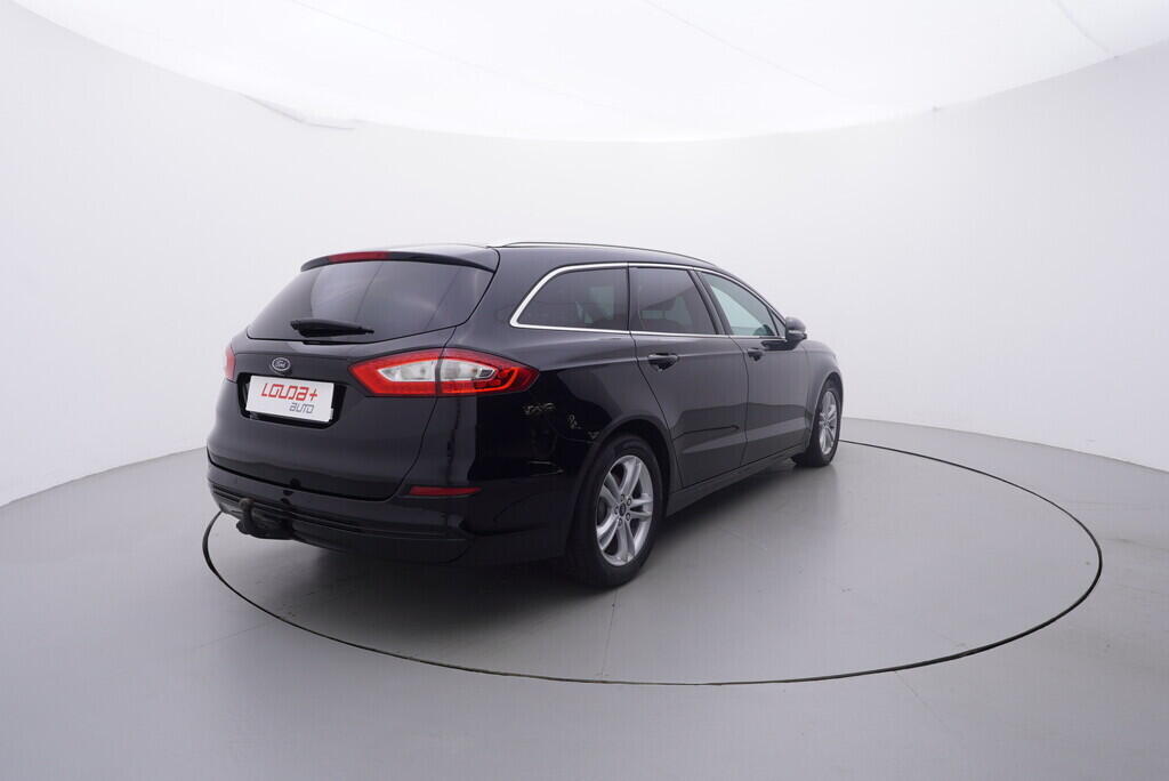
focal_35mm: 22
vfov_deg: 56.2
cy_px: 390
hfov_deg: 77.3
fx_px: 731
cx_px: 584
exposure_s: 1/80
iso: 200
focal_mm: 15
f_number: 5
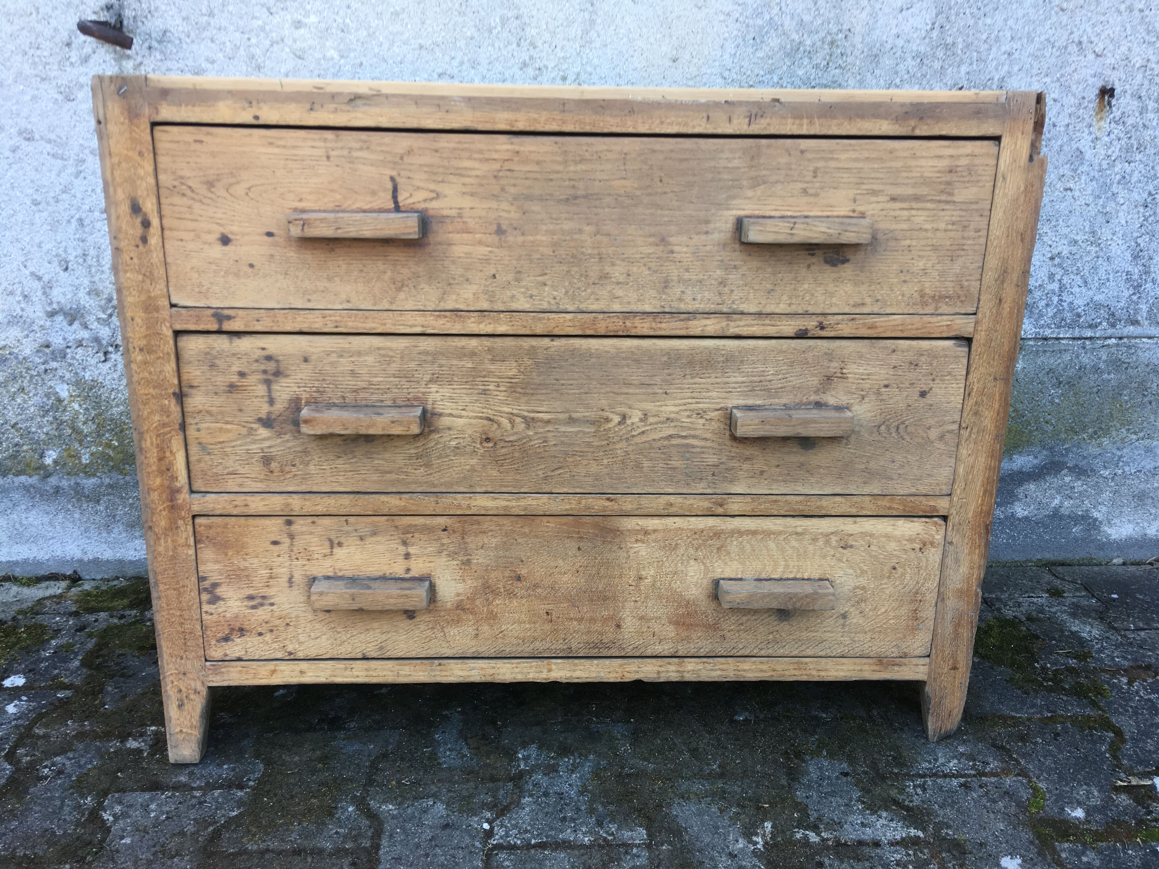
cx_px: 580
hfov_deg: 61.7
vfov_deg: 48.2
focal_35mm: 29
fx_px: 971
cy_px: 434
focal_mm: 4.15
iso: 40
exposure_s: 1/100
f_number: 2.2
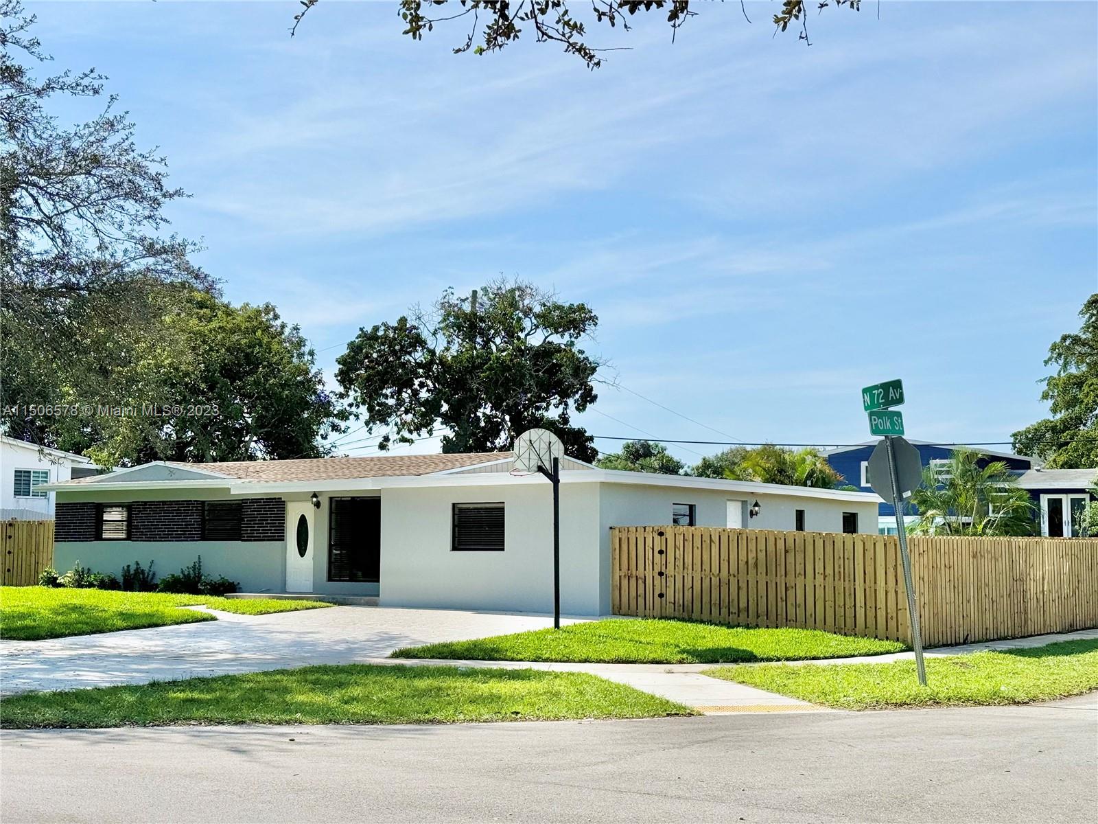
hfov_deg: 39.7
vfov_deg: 30.3
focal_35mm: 48
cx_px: 549
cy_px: 412
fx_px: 1523
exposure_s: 1/9009
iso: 64
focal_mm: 6.86
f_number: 1.78
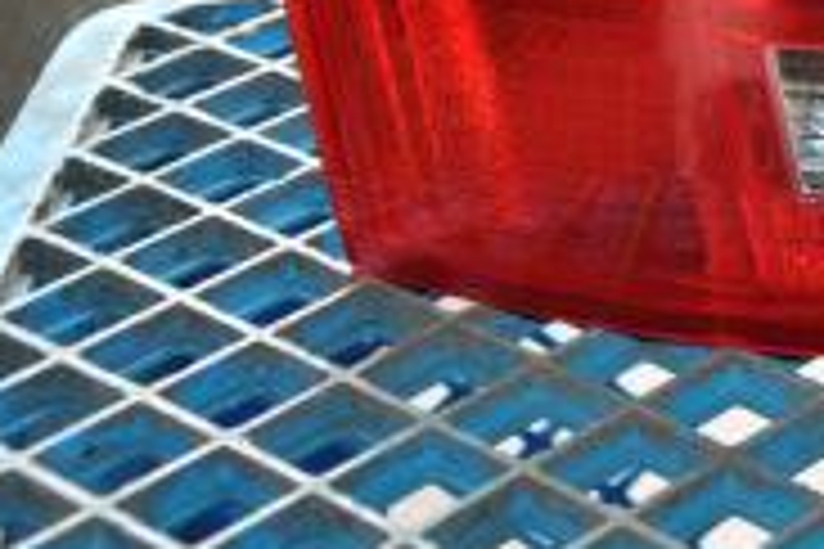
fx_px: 3181
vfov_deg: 9.7
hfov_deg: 14.1
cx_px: 1117
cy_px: -130
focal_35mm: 139
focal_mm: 34
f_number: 4.2
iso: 800
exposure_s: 1/60
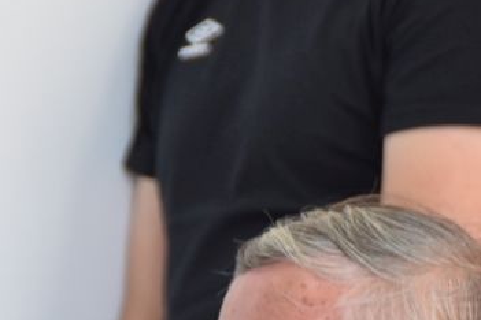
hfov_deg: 2.8
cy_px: 552
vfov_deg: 1.9
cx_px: 566
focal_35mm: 737
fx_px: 9846
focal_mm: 120
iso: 500
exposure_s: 1/60
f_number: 5.3
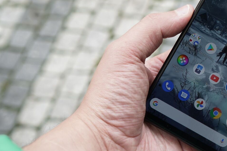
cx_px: 217
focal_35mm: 83
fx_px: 523
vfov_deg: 16.3
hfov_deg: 23.6
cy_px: 27
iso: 100
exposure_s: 1/100
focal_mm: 41
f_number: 5
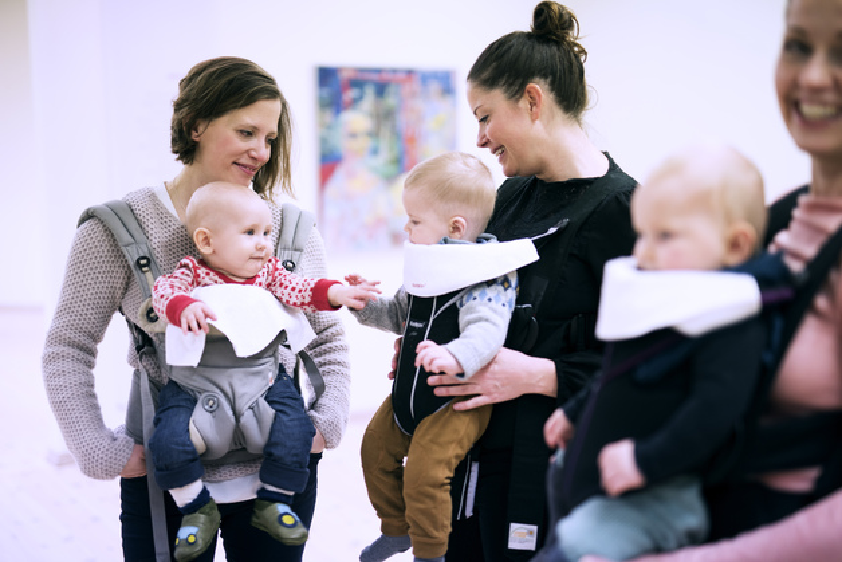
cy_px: 281
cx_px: 421
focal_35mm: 50
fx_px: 1170
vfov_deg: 27.0
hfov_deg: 39.6
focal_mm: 50
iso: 640
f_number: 1.6
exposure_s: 1/200
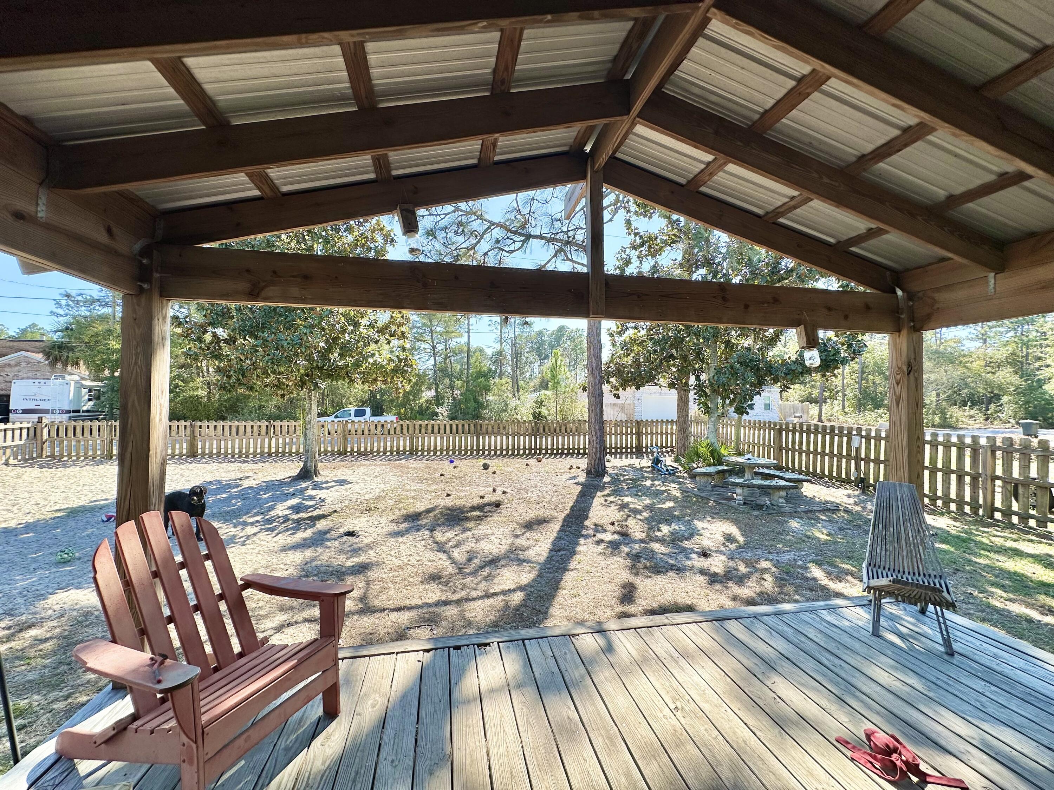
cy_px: 395
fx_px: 426
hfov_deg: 102.1
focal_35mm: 14
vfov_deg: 85.7
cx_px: 527
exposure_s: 1/720
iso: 40
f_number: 2.2
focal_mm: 2.22
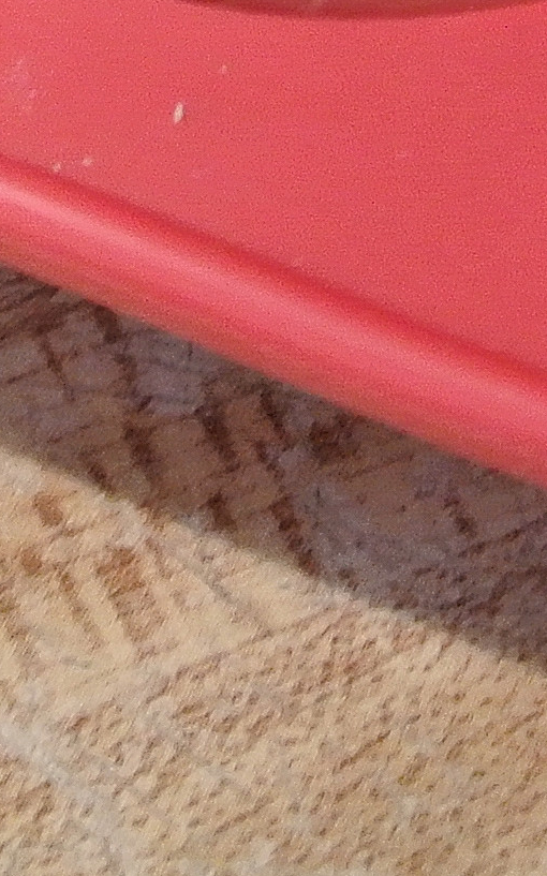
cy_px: -388
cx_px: 491
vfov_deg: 11.3
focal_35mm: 179
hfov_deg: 7.3
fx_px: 4273
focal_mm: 14
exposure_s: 1/13
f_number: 4
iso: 800
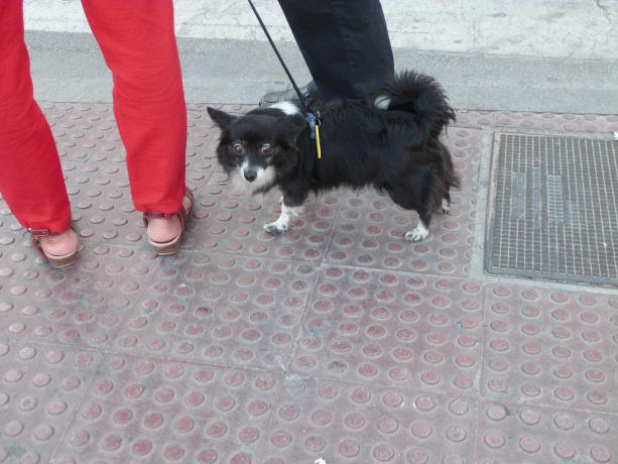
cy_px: 232
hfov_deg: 40.4
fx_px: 839
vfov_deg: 30.9
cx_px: 309
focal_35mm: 47
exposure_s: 1/80
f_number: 3.3
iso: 200
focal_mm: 8.4
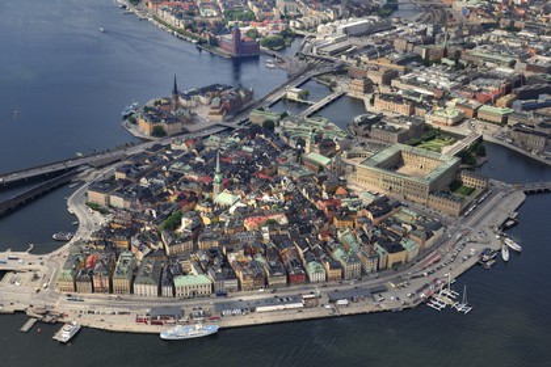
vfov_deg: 31.9
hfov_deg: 46.4
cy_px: 184
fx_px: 643
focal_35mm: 42
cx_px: 276
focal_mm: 28
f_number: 5
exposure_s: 1/800
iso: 100
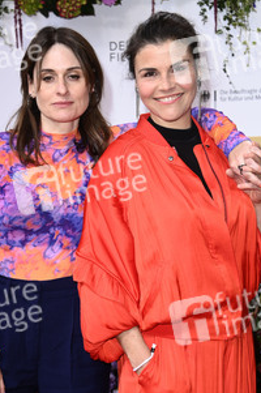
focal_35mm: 113
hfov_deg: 12.1
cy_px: 249
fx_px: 1232
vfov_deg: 18.1
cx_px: 117
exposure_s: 1/250
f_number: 5.6
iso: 640
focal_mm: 85
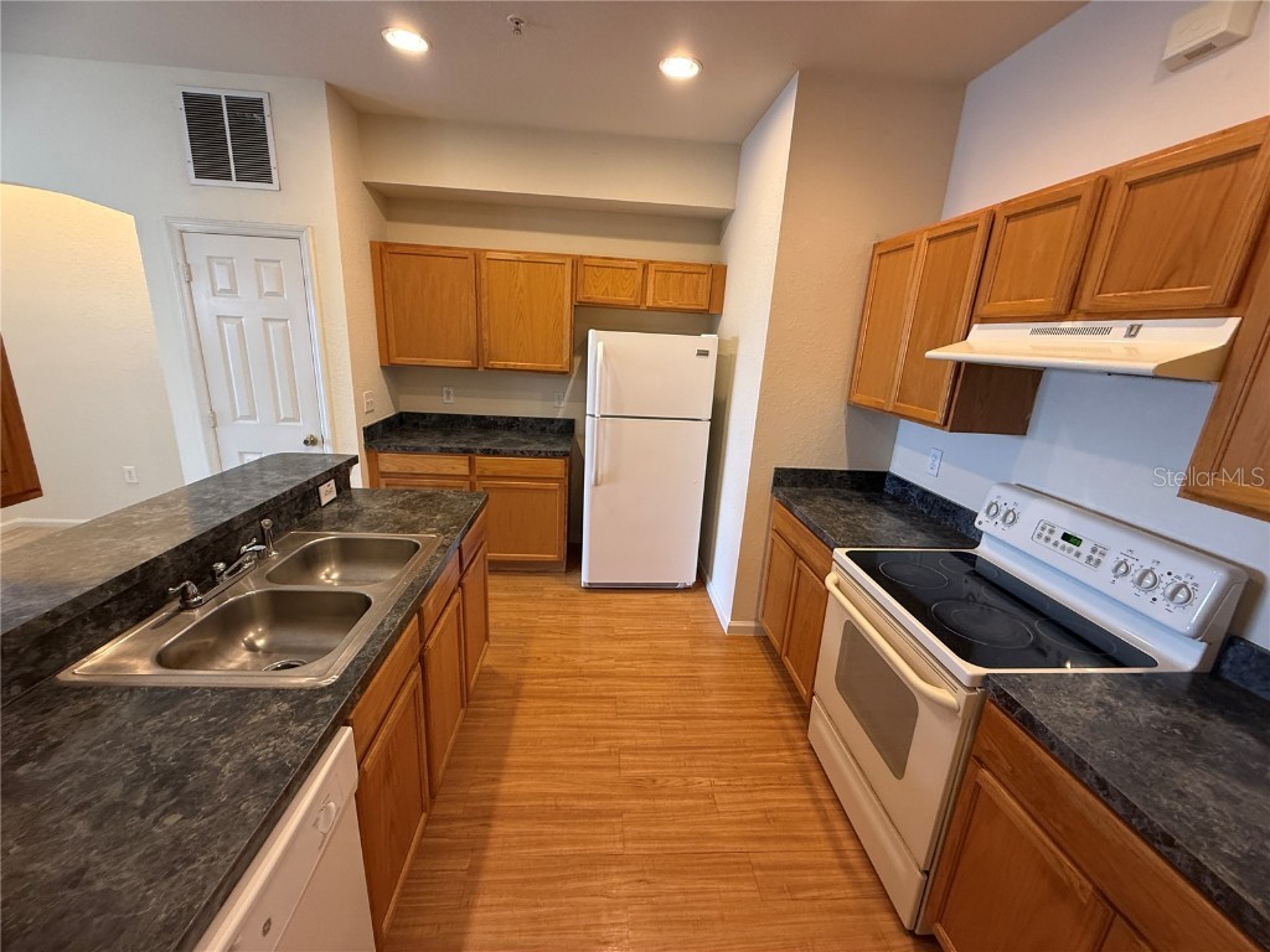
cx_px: 635
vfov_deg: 85.7
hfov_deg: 102.1
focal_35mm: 14
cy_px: 476
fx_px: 514
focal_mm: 2.22
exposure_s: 1/60
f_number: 2.2
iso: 250
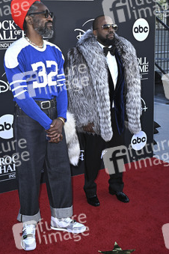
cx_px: 73
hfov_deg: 29.2
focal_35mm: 46
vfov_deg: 42.7
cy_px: 119
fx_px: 324
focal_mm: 39
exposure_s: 1/320
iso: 640
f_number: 6.3
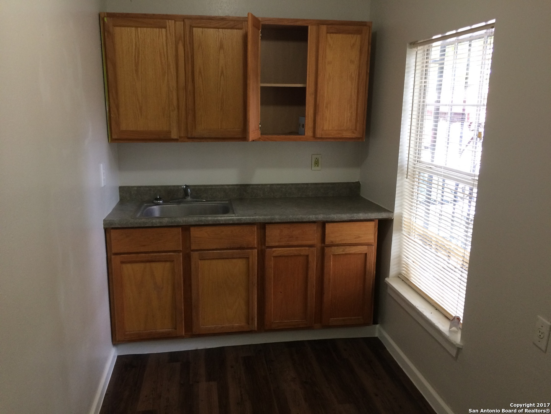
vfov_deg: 48.2
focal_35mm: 29
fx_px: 462
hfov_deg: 61.7
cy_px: 207
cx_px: 276
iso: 100
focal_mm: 4.15
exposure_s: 1/30
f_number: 2.2
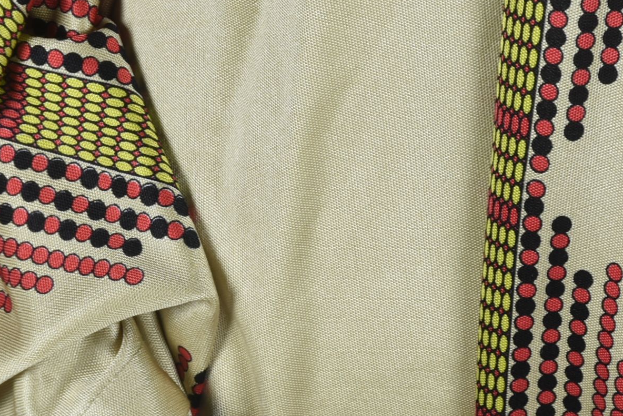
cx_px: 445
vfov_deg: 4.3
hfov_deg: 6.4
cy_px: 335
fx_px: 5580
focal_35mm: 322
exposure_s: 1/125
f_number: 13
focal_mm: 85
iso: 200
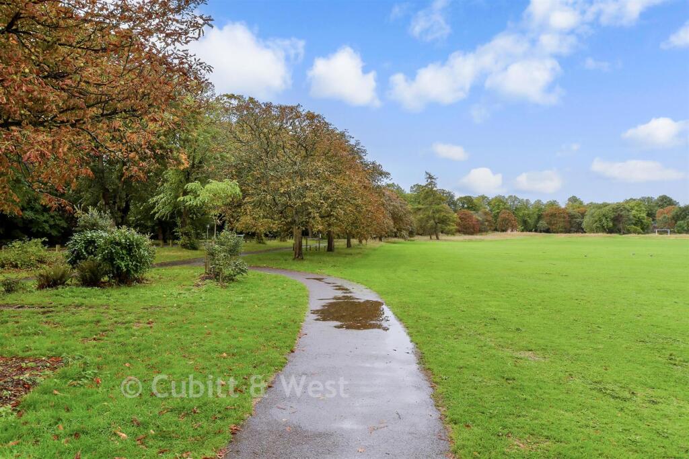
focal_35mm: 25
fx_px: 479
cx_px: 344
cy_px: 230
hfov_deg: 71.5
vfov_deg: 51.3
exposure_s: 1/500
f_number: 8
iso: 500
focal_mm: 17
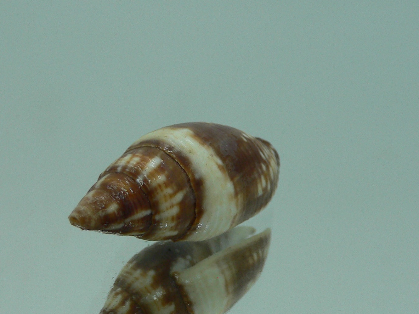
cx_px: 182
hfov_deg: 36.1
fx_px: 641
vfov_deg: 27.2
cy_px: 231
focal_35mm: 53
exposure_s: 1/60
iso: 80
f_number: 2.8
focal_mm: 4.6
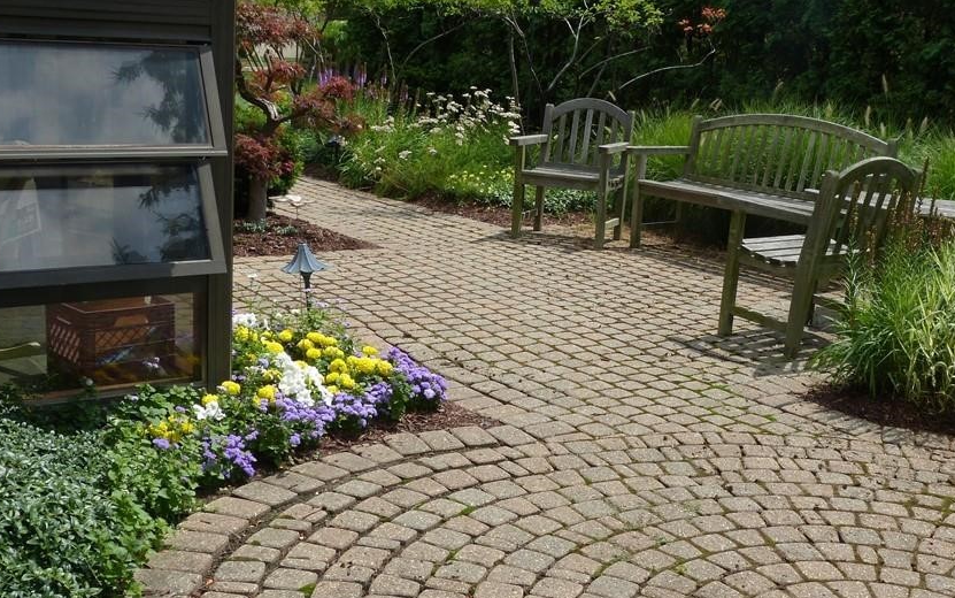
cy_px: 292
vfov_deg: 27.4
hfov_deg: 42.6
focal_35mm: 47
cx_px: 537
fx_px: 1224
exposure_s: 1/500
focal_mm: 6.3
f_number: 5
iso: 100
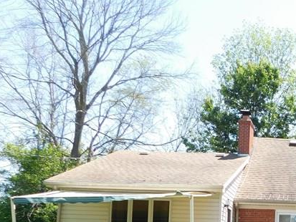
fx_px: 488
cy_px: 251
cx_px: 328
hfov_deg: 30.2
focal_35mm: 57
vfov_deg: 23.8
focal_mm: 4
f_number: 3
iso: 125
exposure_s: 1/400
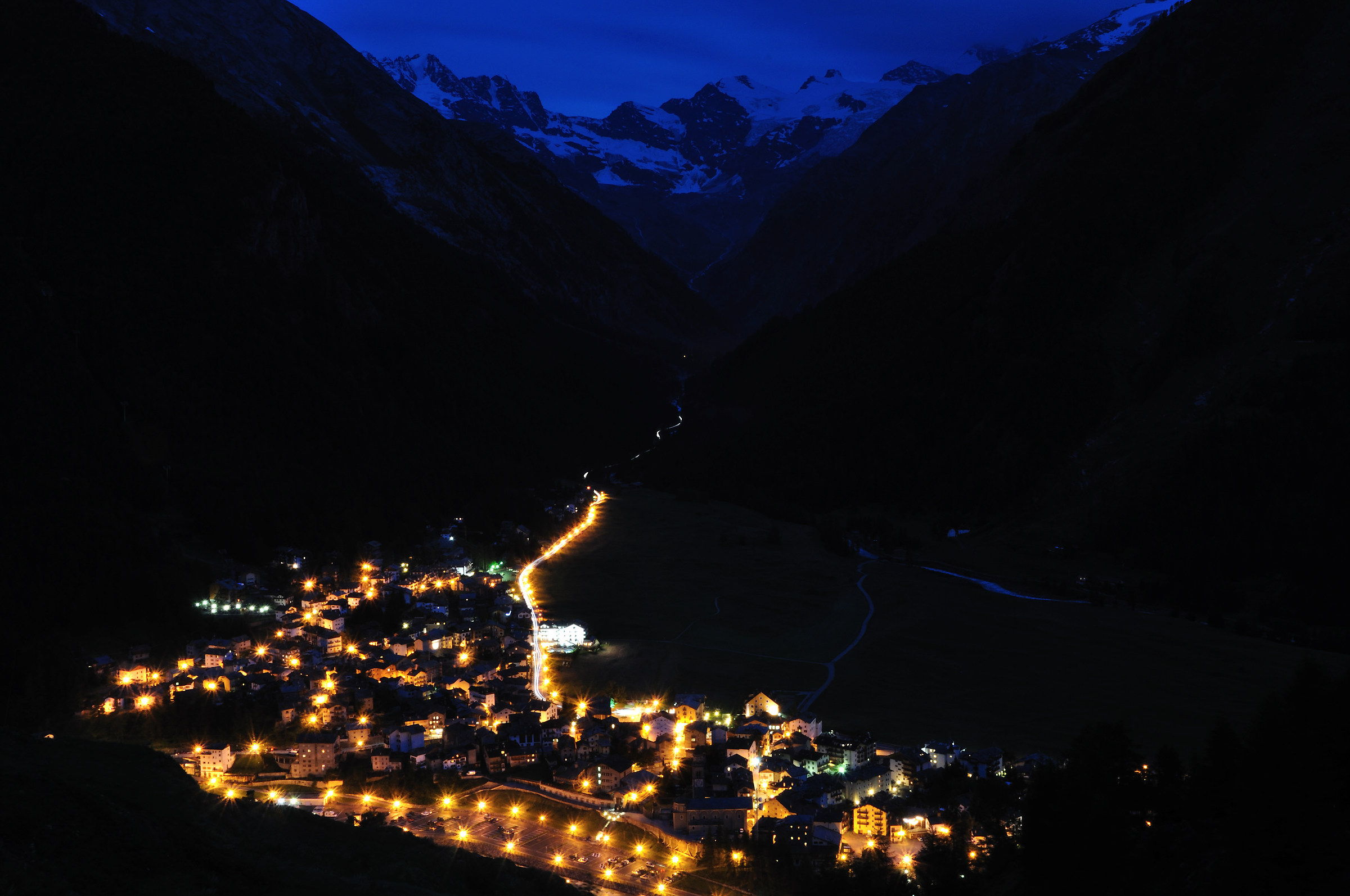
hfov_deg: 46.4
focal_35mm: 42
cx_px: 675
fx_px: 1573
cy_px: 448
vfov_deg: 31.8
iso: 200
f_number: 25
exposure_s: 119
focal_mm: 28
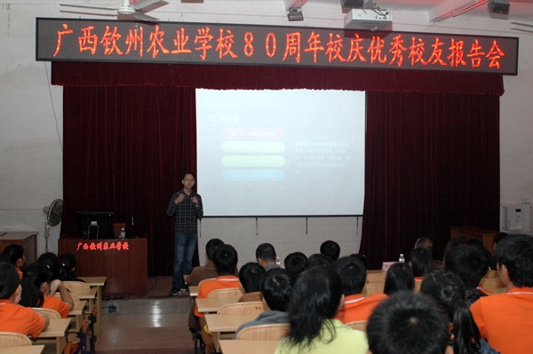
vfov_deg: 31.8
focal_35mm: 42
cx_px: 266
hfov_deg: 46.4
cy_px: 177
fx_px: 621
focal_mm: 28
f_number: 5.6
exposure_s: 1/60
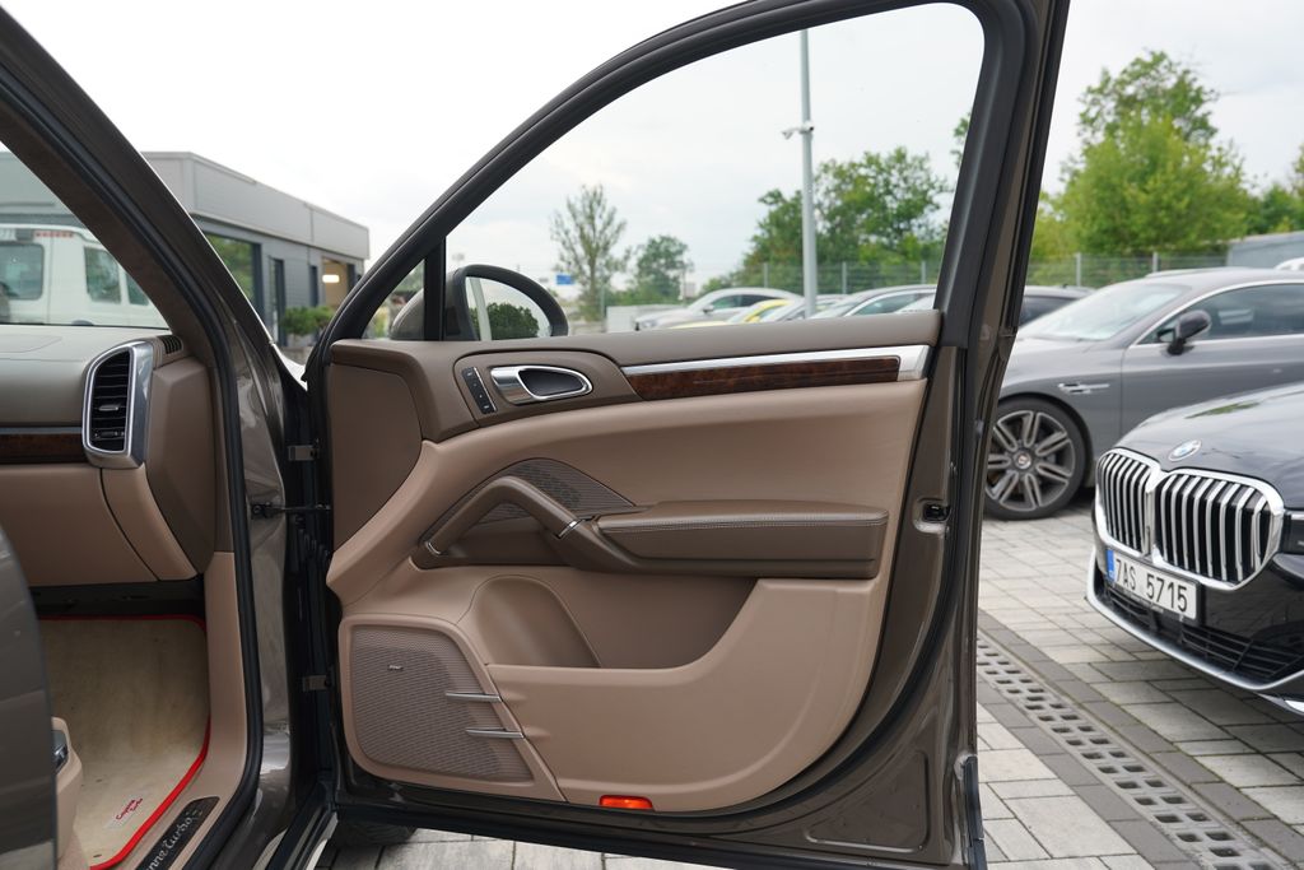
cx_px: 652
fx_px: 1087
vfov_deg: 43.6
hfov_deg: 61.9
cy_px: 435
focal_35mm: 30
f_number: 4.5
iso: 100
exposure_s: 1/80
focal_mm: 30
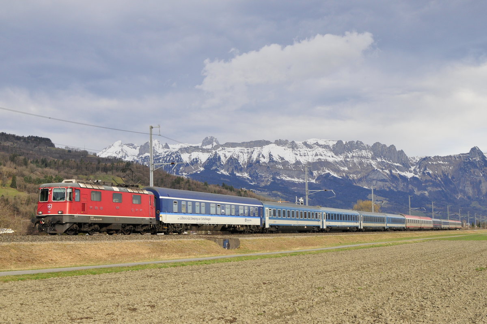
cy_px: 162
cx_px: 244
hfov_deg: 37.9
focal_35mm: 52
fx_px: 709
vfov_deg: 25.7
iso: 500
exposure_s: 1/1000
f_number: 6.7
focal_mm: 35
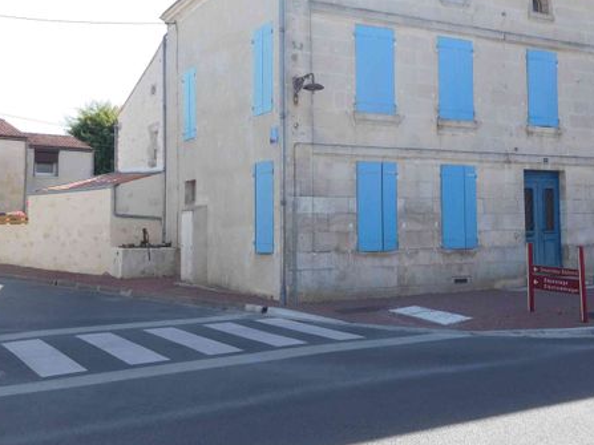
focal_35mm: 43
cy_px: 181
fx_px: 738
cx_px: 340
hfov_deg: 43.7
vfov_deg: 33.5
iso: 125
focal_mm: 5.7
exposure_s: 1/640
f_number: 3.6
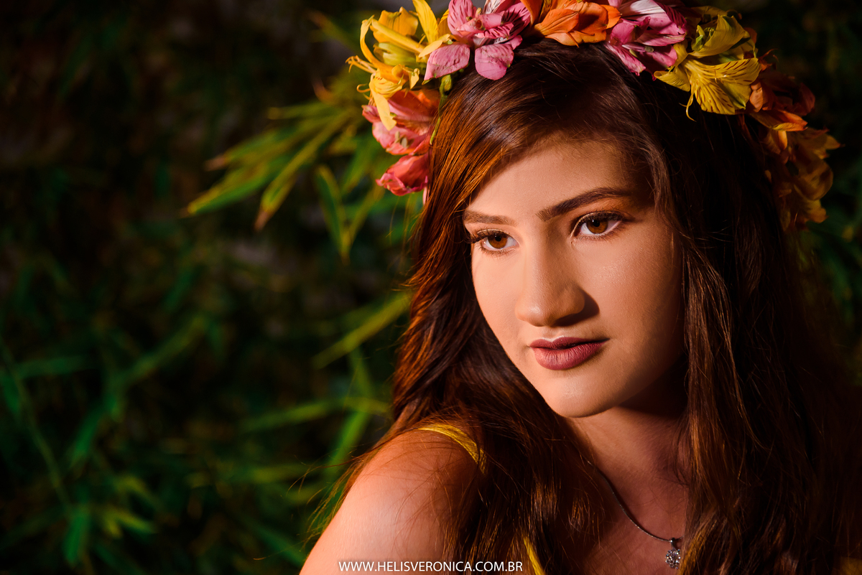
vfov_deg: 11.4
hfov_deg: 17.1
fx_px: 2874
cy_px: 288
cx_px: 431
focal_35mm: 120
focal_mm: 120
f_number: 4.5
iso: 1000
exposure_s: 1/200
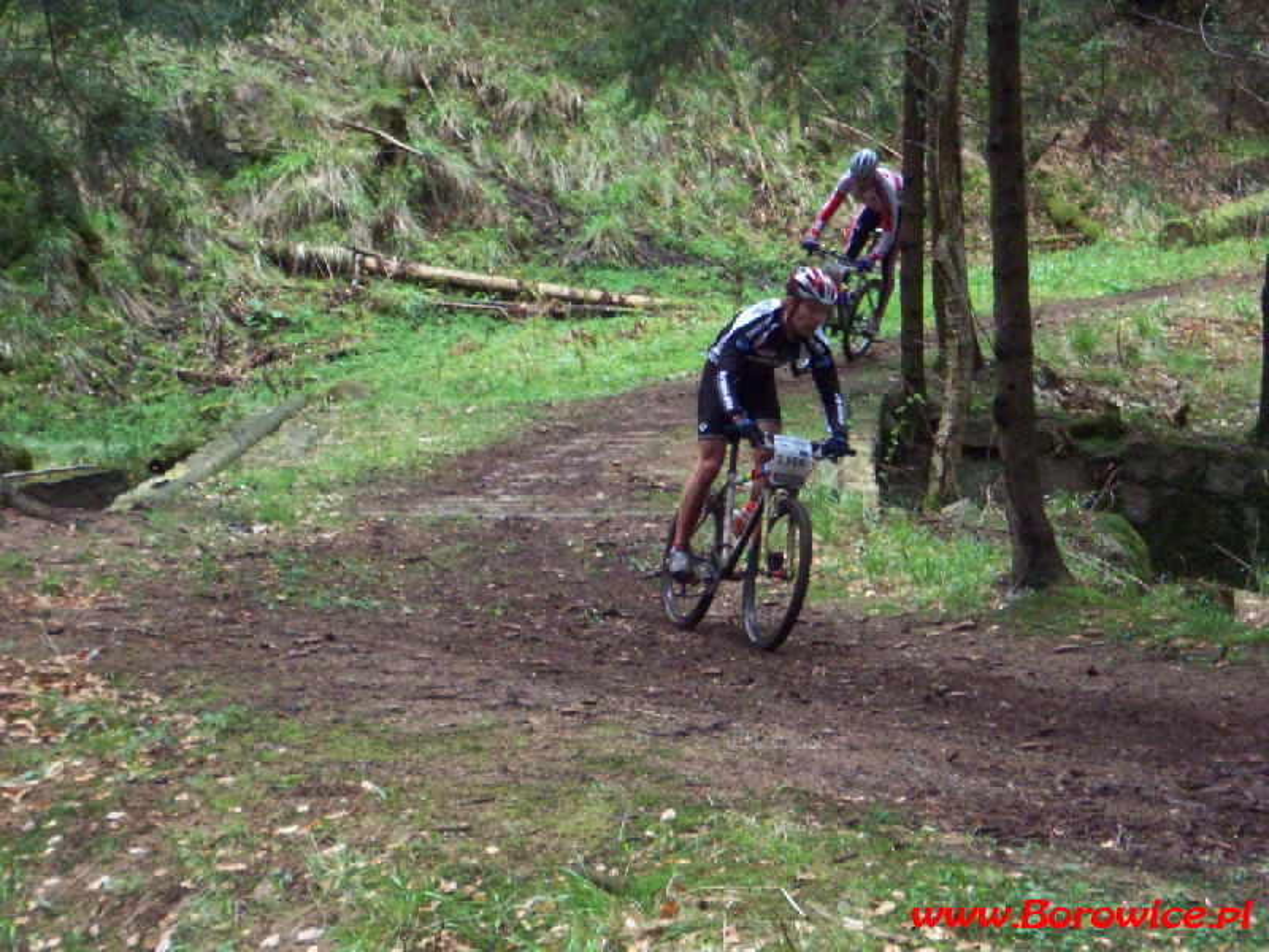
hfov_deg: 16.8
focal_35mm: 117
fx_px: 4289
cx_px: 634
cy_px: 476
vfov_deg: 12.7
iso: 400
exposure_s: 1/200
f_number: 4.4
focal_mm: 19.2
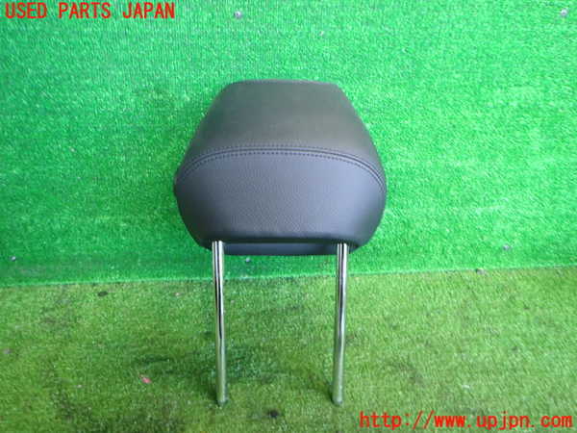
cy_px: 216
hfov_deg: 69.4
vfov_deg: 54.9
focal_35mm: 25
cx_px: 288
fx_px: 417
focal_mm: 4.5
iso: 200
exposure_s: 1/40
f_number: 2
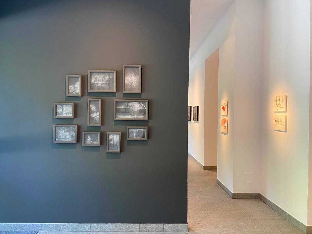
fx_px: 234
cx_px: 156
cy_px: 117
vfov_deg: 53.1
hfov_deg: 67.3
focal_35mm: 26
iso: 80
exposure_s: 1/50
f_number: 1.8
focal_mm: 4.25
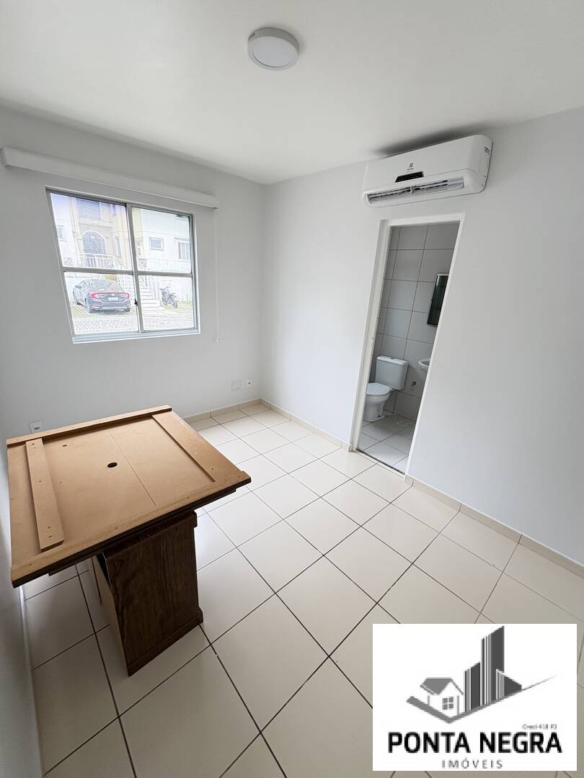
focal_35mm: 14
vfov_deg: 102.1
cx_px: 292
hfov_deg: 85.7
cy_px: 389
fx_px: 315
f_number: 2.2
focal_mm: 2.22
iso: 250
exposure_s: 1/63
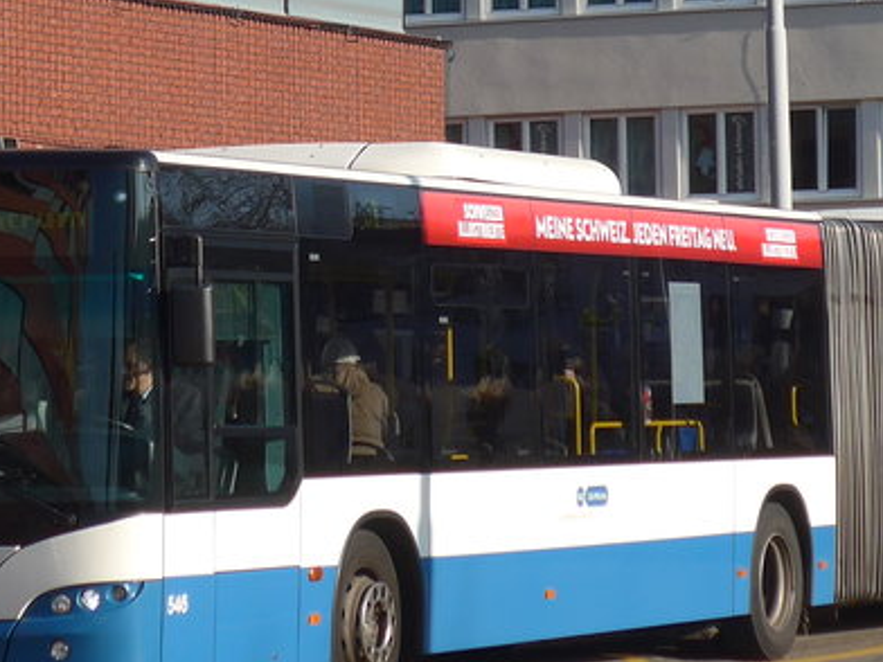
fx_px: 4847
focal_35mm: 190
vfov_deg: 7.8
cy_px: -36
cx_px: 234
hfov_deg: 10.4
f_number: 3.7
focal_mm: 12.7
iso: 80
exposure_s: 1/800
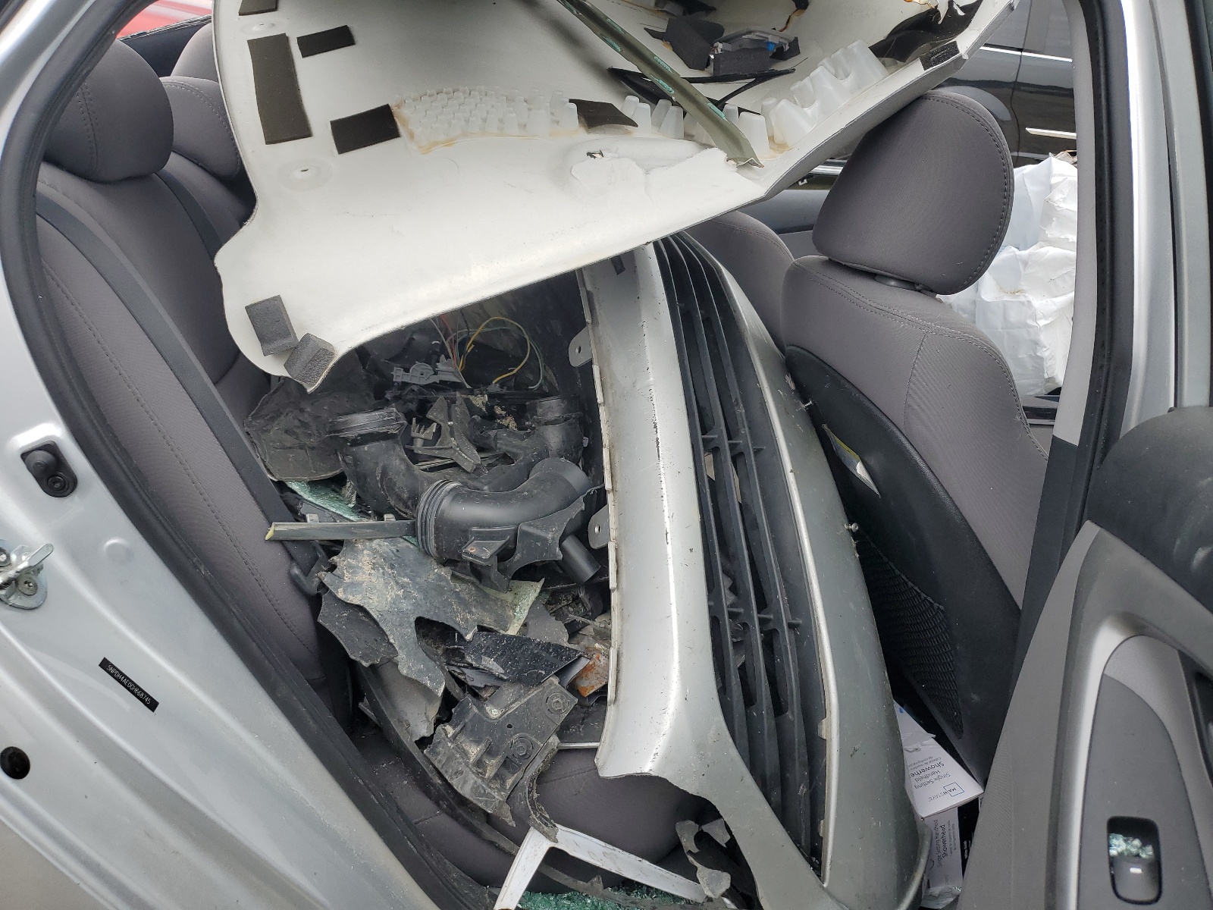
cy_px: 455
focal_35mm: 26
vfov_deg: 53.1
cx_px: 606
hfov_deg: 67.3
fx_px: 911
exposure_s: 1/476
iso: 50
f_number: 1.5
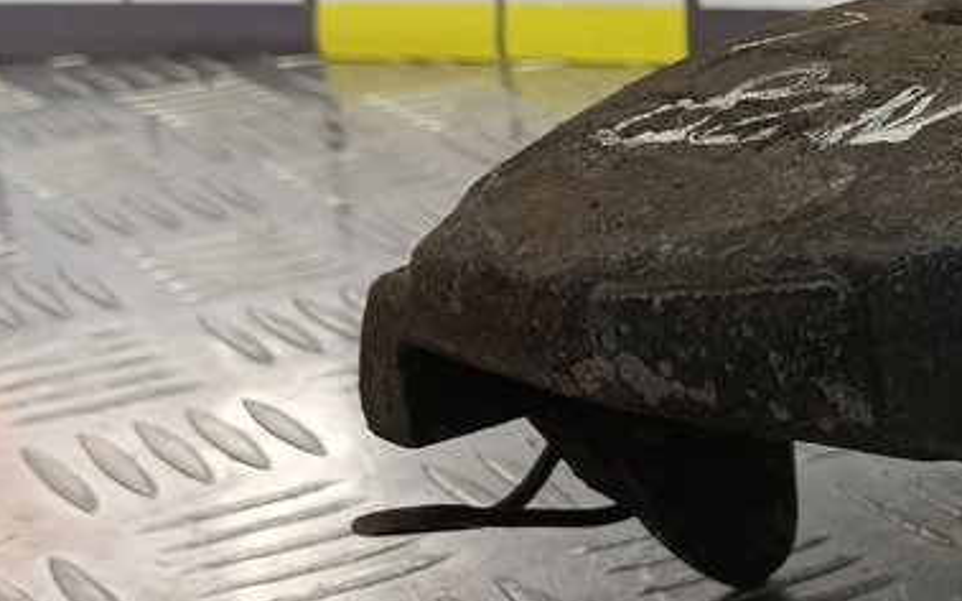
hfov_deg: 26.8
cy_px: 520
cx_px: 1214
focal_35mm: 66
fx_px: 1730
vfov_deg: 19.4
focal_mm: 4.11
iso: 96
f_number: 1.6
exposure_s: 1/50
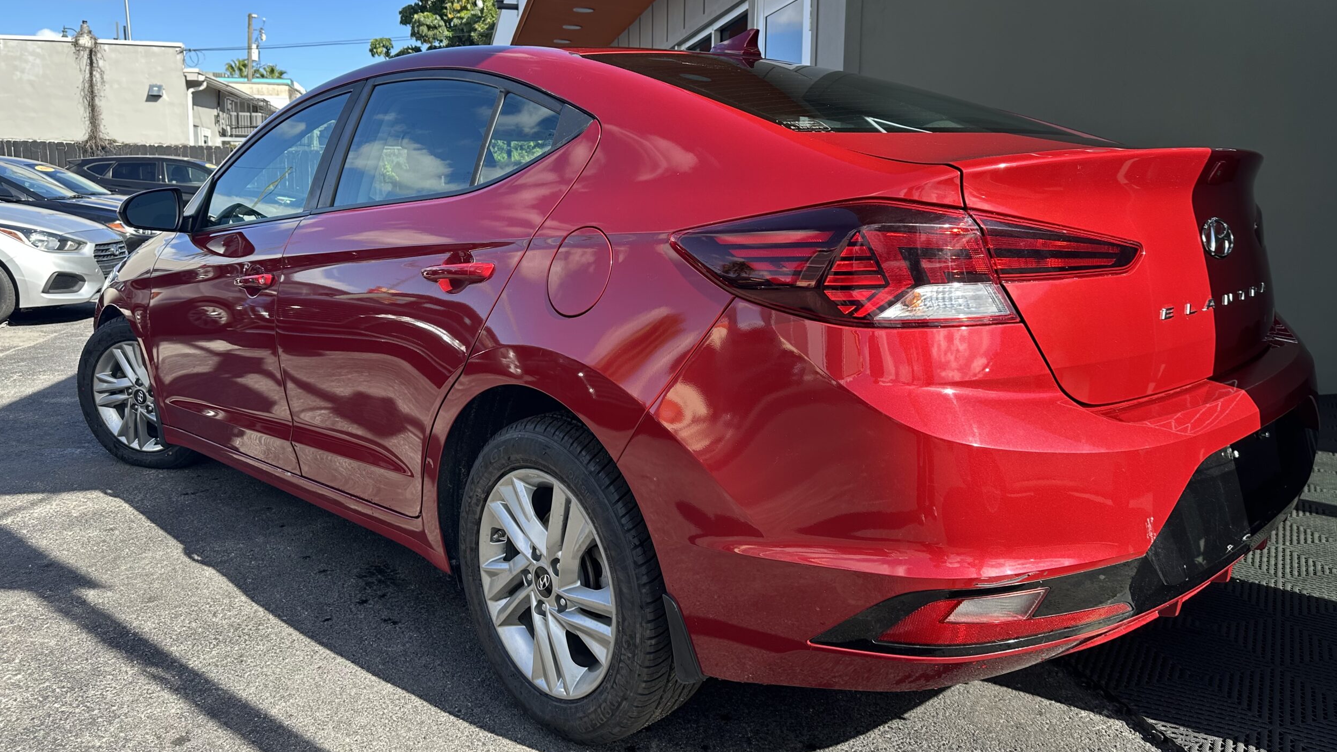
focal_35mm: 27
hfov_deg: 69.8
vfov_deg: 42.7
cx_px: 680
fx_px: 957
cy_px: 308
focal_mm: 6.86
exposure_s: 1/1095
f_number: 1.78
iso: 80
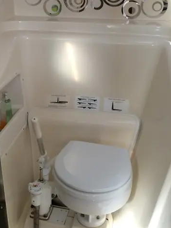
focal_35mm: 49
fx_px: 323
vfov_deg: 37.8
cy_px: 54
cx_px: 73
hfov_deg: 29.6
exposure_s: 1/30
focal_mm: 4.15
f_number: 2.2
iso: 125
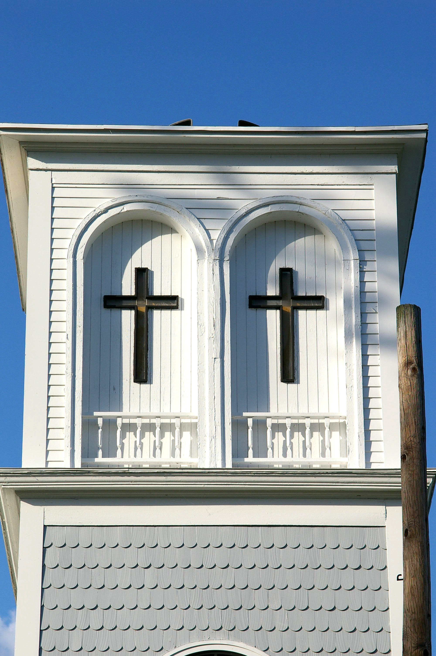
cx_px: 218
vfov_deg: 17.1
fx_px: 2184
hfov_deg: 11.4
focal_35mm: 120
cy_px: 328
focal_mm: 80
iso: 200
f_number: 9.5
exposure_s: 1/500
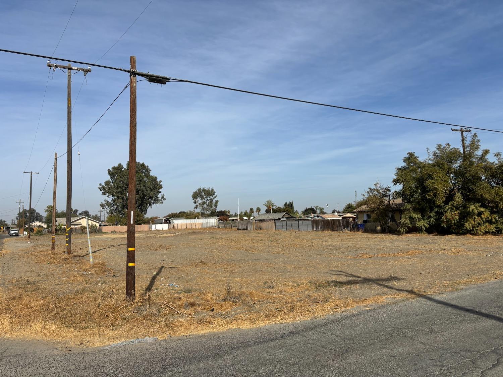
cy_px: 188
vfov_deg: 53.1
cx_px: 252
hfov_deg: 67.3
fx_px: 378
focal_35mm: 26
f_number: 1.6
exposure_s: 1/5348
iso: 50
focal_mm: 5.96
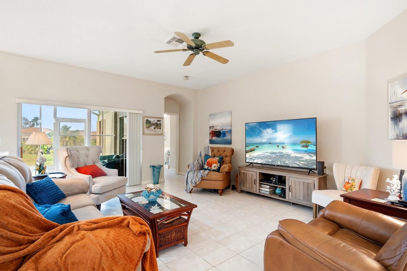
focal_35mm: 18
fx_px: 204
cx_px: 213
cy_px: 140
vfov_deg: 67.4
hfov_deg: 89.9
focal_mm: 14
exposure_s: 1/8
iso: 250
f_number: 6.3
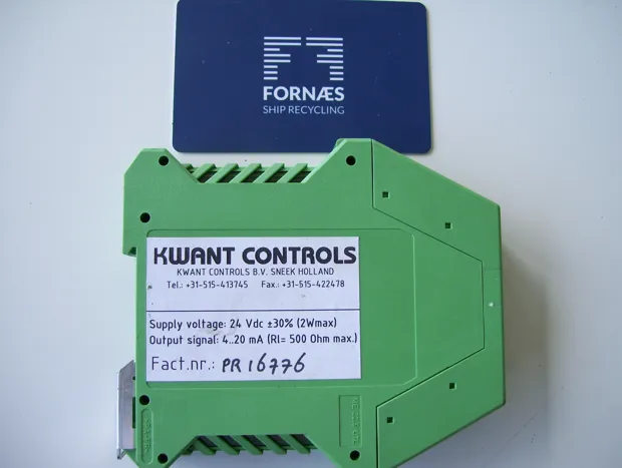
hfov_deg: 51.3
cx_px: 311
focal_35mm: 36
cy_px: 234
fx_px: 648
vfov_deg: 39.8
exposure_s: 1/200
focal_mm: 6
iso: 80
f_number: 2.7
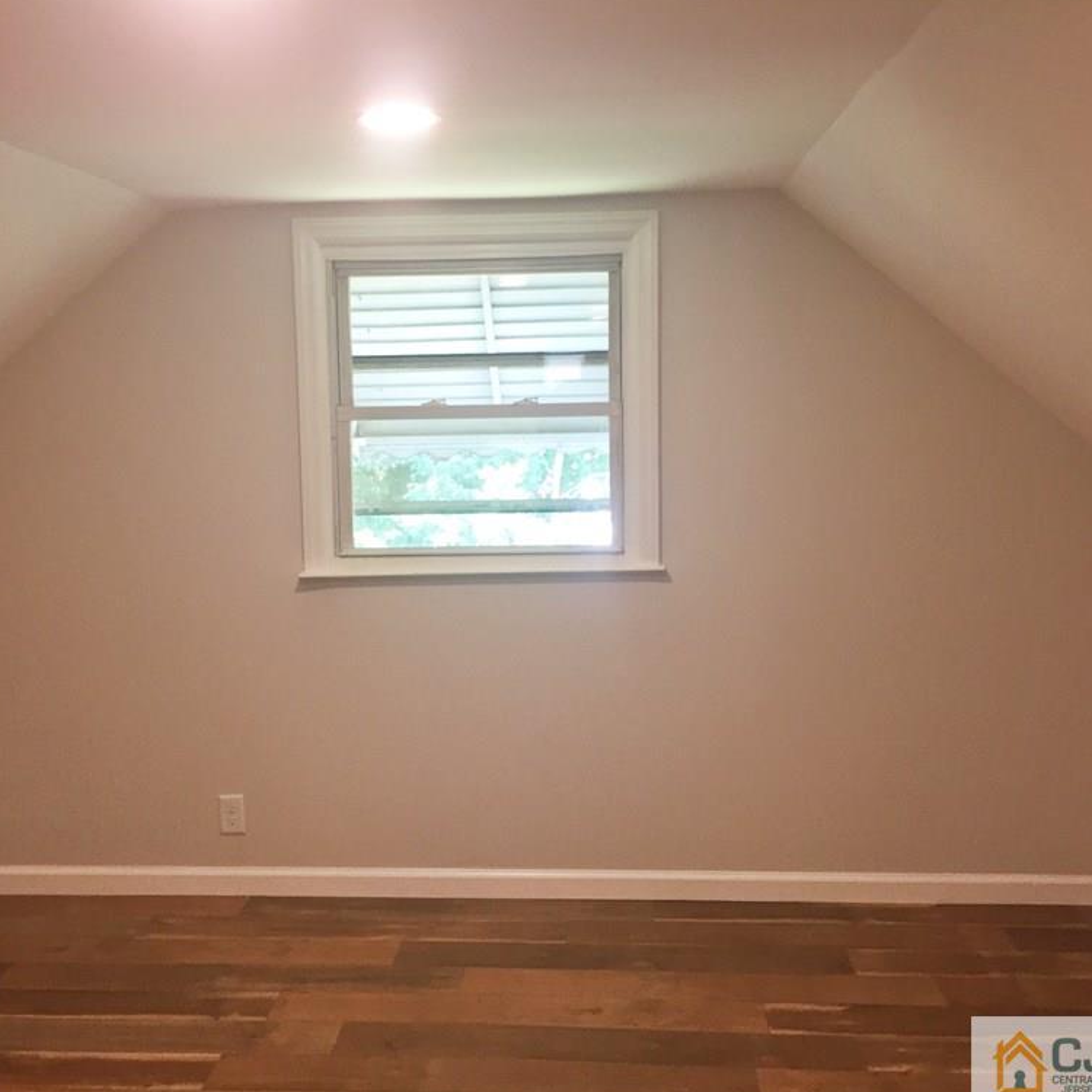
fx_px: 1249
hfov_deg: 47.2
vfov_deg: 47.2
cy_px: 549
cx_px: 523
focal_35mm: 35
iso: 40
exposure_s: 1/30
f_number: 2.2
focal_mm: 4.15
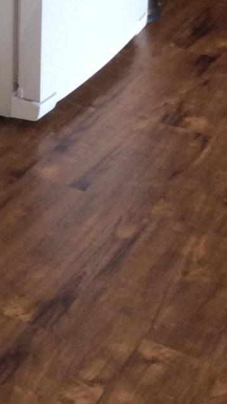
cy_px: -207
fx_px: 1177
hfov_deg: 10.7
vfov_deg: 17.4
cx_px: -81
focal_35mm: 110
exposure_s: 1/24
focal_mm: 3.3
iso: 80
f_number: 2.4
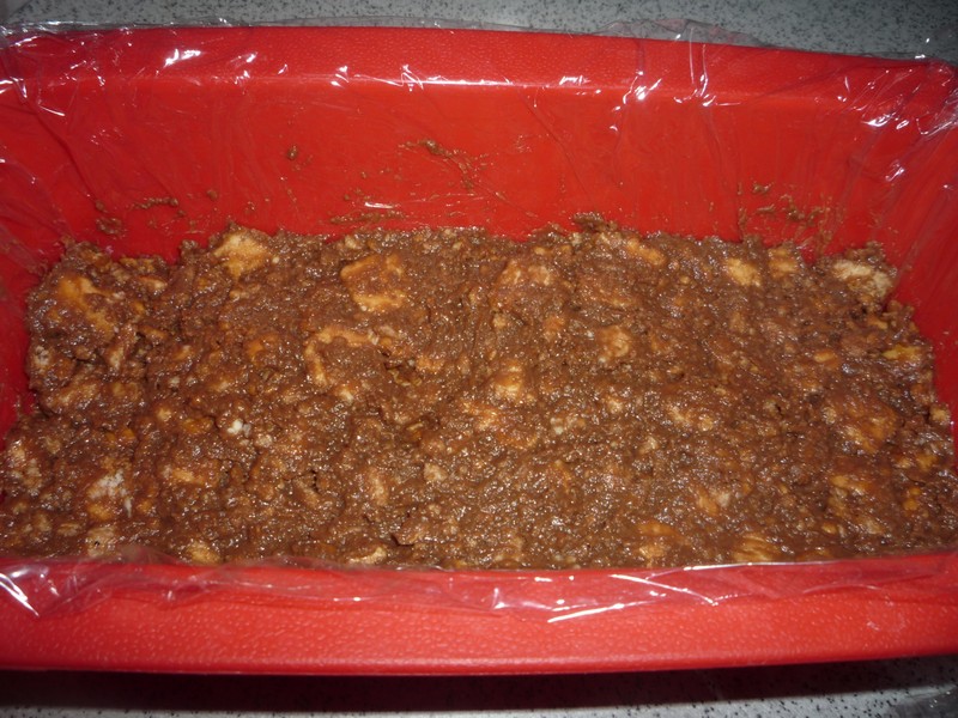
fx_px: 830
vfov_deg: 46.8
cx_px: 479
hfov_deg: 60.0
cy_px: 359
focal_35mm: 30
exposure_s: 1/30
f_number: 4
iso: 100
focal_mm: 5.2
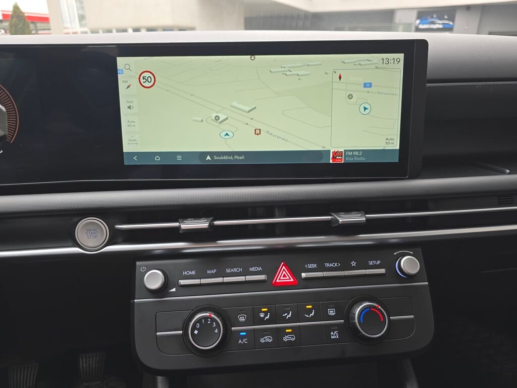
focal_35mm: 23
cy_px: 194
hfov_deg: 73.9
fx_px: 344
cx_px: 258
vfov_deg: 58.9
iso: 16
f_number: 1.7
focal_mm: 6.3
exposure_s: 1/50
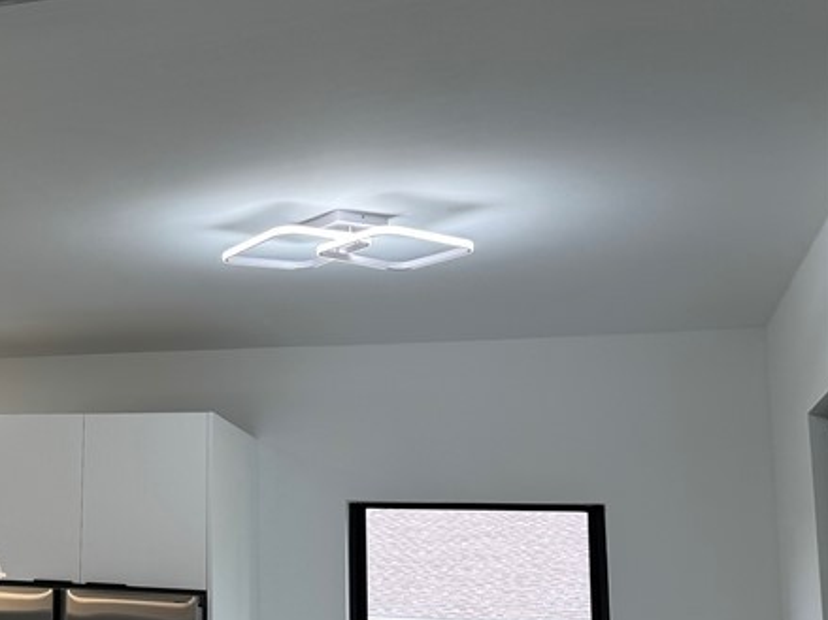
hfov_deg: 30.1
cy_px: 362
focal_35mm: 56
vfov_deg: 26.1
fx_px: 1339
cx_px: -128
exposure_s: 1/206
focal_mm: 6.76
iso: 80
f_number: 1.78
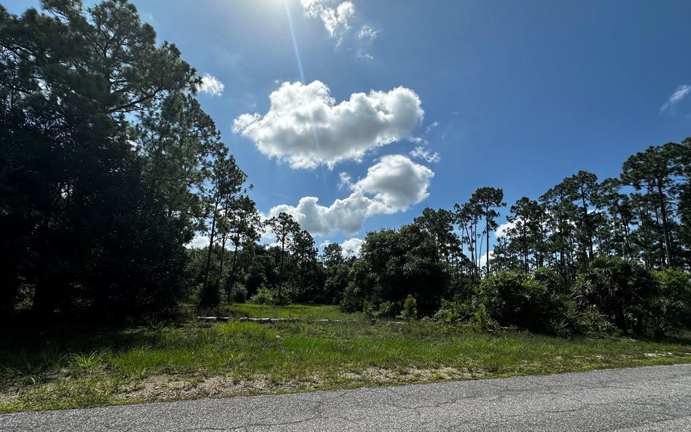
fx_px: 282
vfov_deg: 74.3
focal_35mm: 15
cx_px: 343
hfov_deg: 101.5
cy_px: 249
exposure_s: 1/4132
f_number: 2.2
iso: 50
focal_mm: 2.22
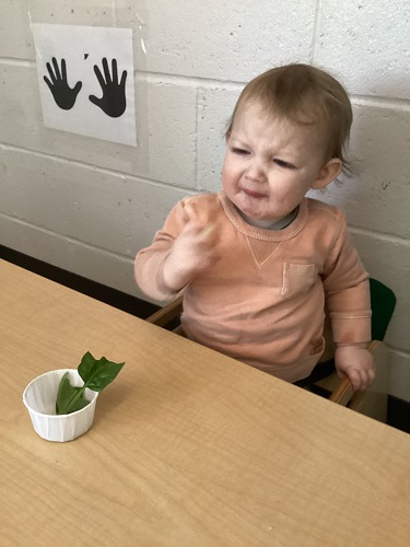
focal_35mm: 31
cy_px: 274
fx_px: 490
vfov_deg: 58.4
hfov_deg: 45.4
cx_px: 205
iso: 400
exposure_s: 1/30
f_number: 2.4
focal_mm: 3.3
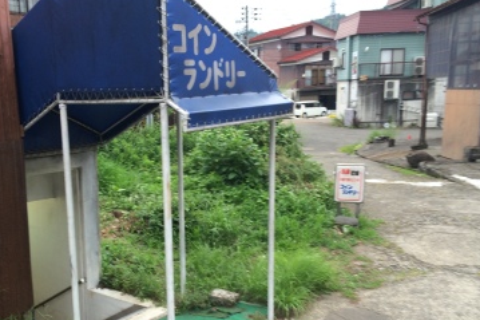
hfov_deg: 46.3
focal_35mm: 42
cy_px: 197
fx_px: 560
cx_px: 205
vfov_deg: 31.7
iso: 32
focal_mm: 4.15
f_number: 2.2
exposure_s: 1/165
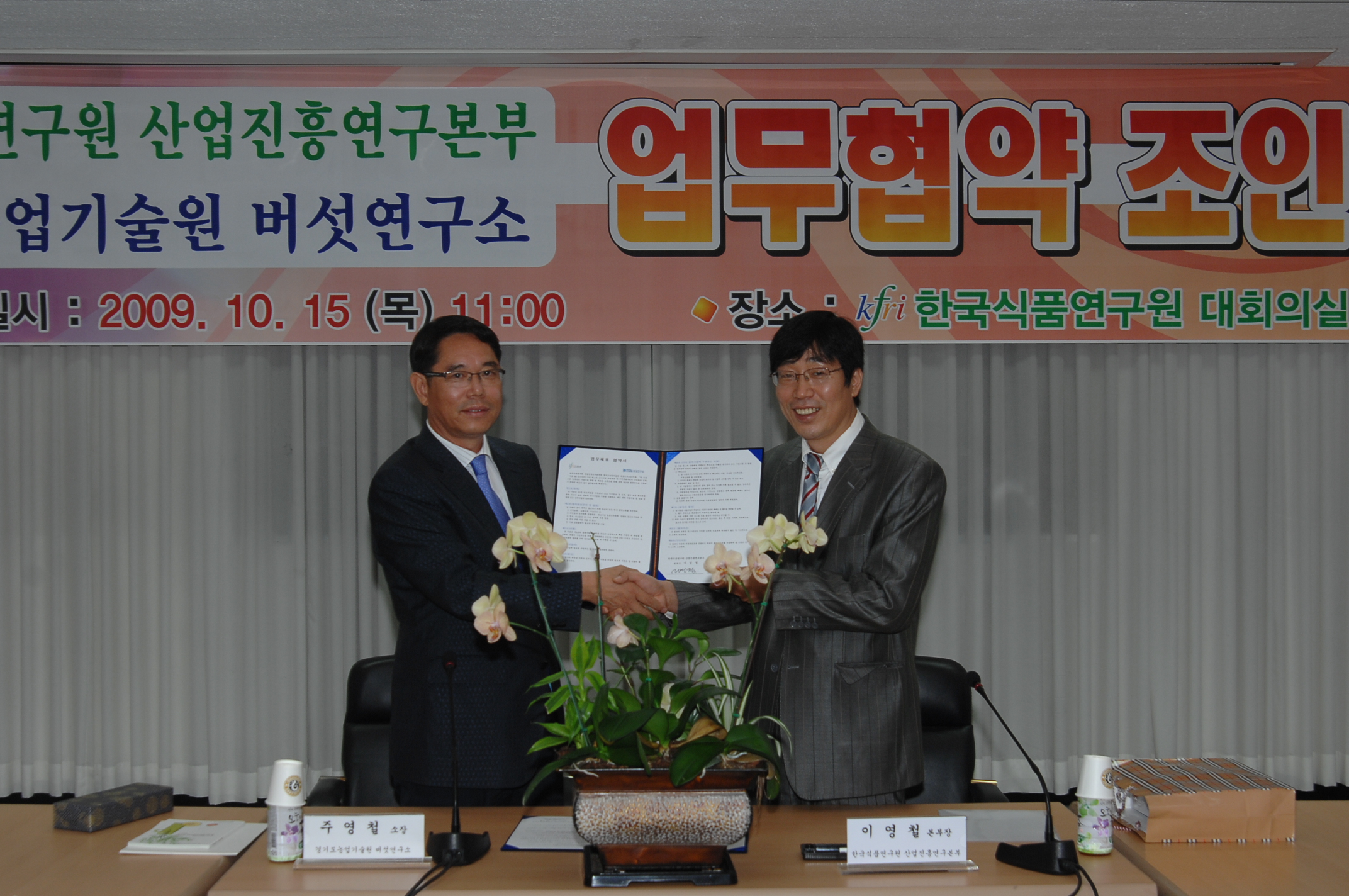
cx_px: 674
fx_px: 1909
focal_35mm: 51
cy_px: 448
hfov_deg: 38.9
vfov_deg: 26.4
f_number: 5
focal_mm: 34
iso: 250
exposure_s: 1/60
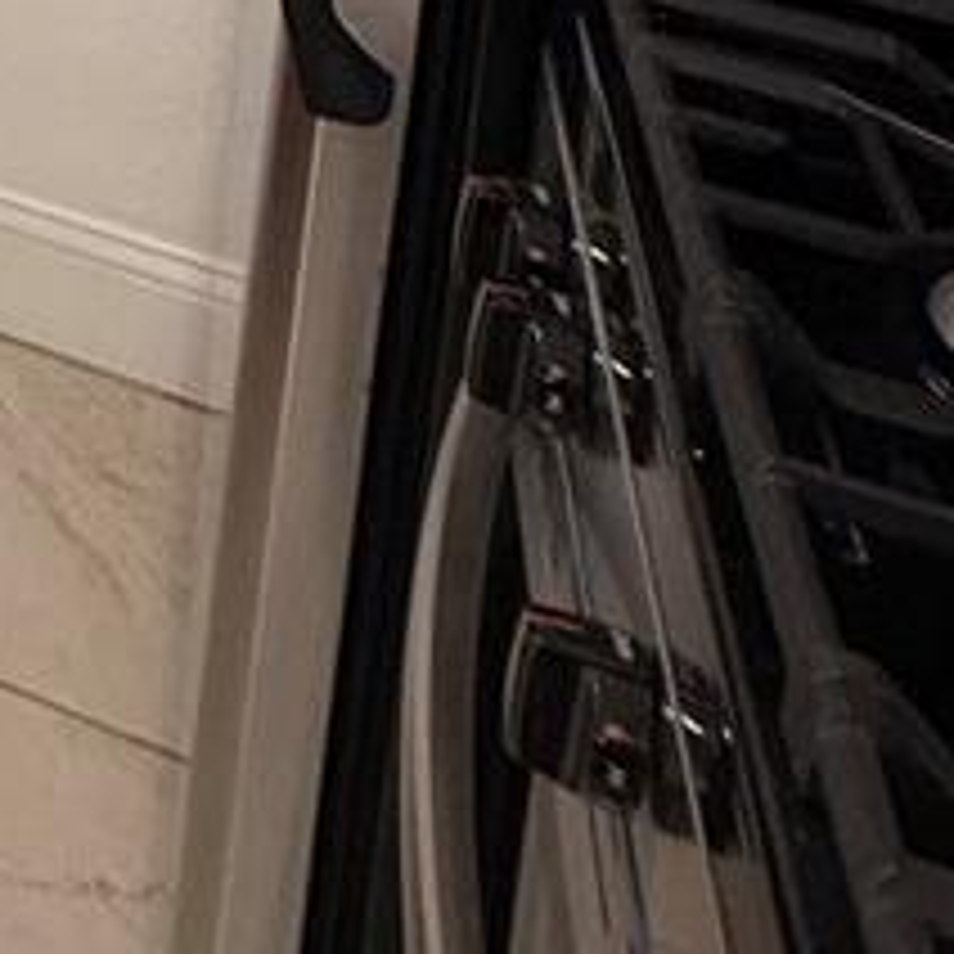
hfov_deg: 19.2
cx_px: -729
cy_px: -990
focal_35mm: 70
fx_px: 2183
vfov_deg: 17.3
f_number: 2.2
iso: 200
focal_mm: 2.22
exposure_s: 1/120
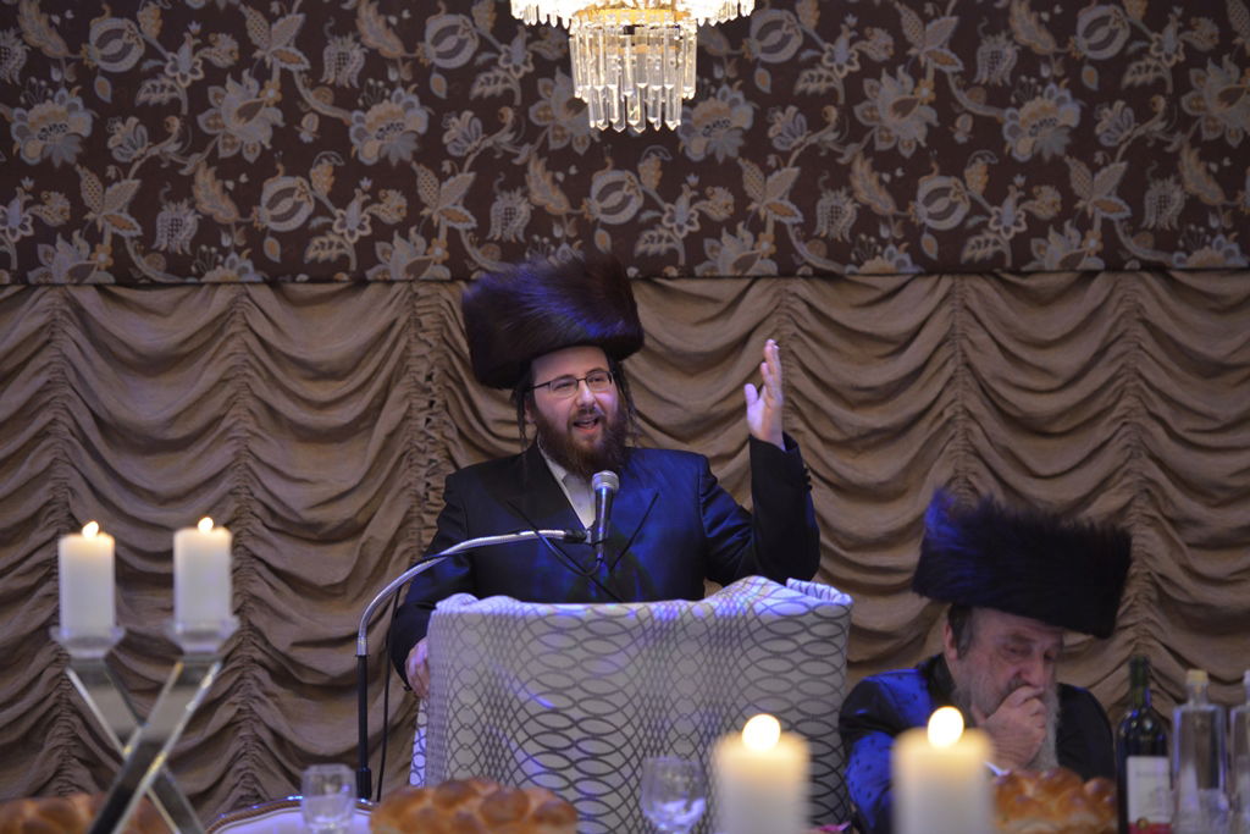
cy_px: 417
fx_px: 4341
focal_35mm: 125
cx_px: 625
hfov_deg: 16.4
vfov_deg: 11.0
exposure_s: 1/80
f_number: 2.8
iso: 1600
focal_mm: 125
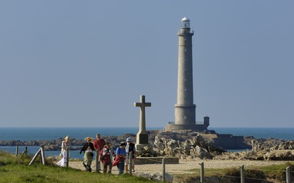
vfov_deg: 5.7
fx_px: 1850
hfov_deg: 9.1
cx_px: 147
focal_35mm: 231
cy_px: 97
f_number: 6.3
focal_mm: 150
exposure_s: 1/320
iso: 100
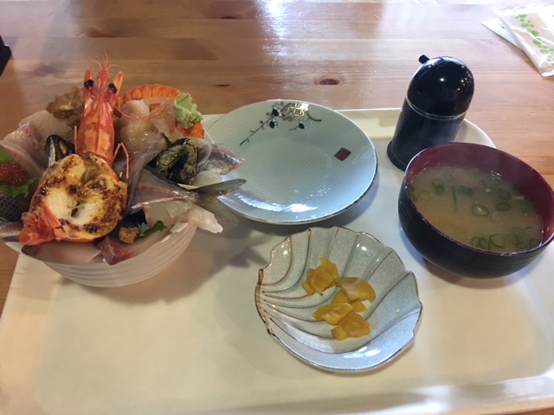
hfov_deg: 61.7
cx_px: 277
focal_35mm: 29
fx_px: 464
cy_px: 208
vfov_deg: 48.2
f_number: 2.2
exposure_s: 1/8
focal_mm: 4.15
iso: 80
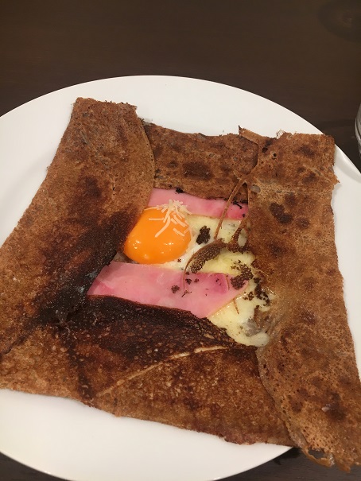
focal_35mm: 29
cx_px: 180
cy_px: 240
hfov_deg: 48.2
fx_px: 403
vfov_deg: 61.6
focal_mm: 4.15
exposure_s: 1/30
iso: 50
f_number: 2.2
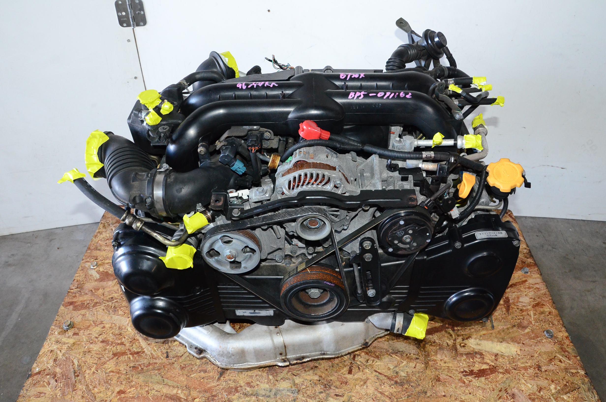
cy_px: 201
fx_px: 454
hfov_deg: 67.5
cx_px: 303
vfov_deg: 47.7
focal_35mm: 27
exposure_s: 1/80
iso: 2500
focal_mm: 18
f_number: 7.1
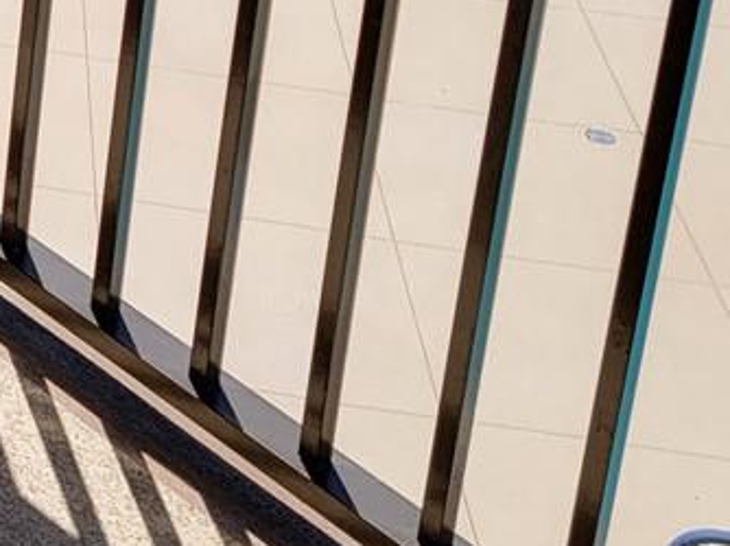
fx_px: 2423
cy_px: -476
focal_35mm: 115
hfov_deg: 14.9
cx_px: -599
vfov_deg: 11.8
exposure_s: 1/694
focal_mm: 6.7
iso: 16
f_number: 1.8
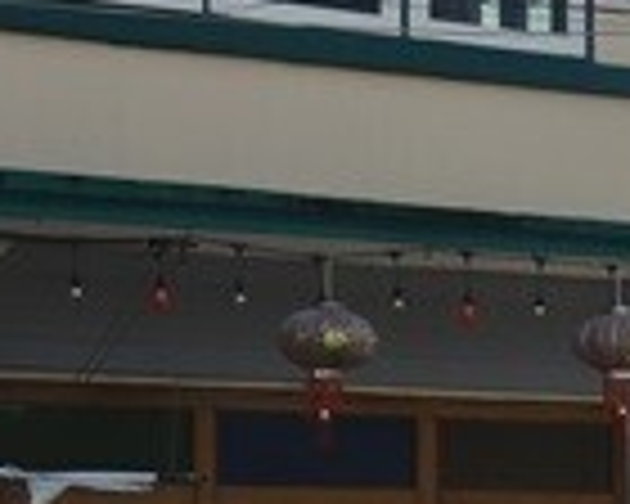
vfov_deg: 9.4
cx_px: 1467
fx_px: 3027
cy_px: 574
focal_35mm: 162
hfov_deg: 10.4
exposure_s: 1/640
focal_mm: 23
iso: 250
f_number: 7.1
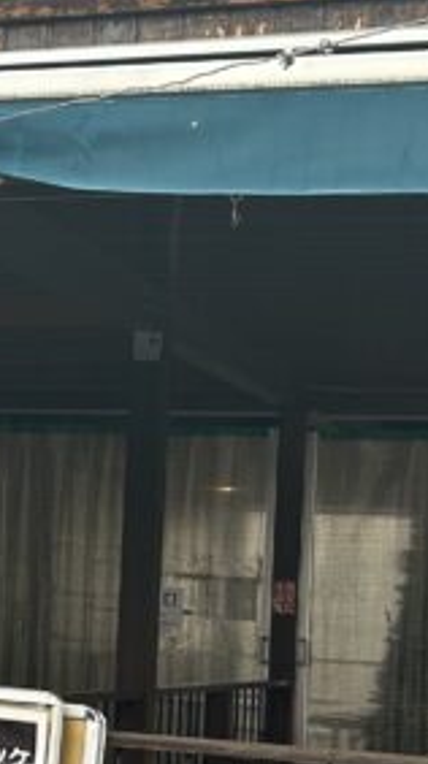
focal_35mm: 103
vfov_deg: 20.7
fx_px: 2084
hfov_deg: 11.3
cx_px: -203
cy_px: 490
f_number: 1.5
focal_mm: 5.7
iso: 40
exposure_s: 1/233
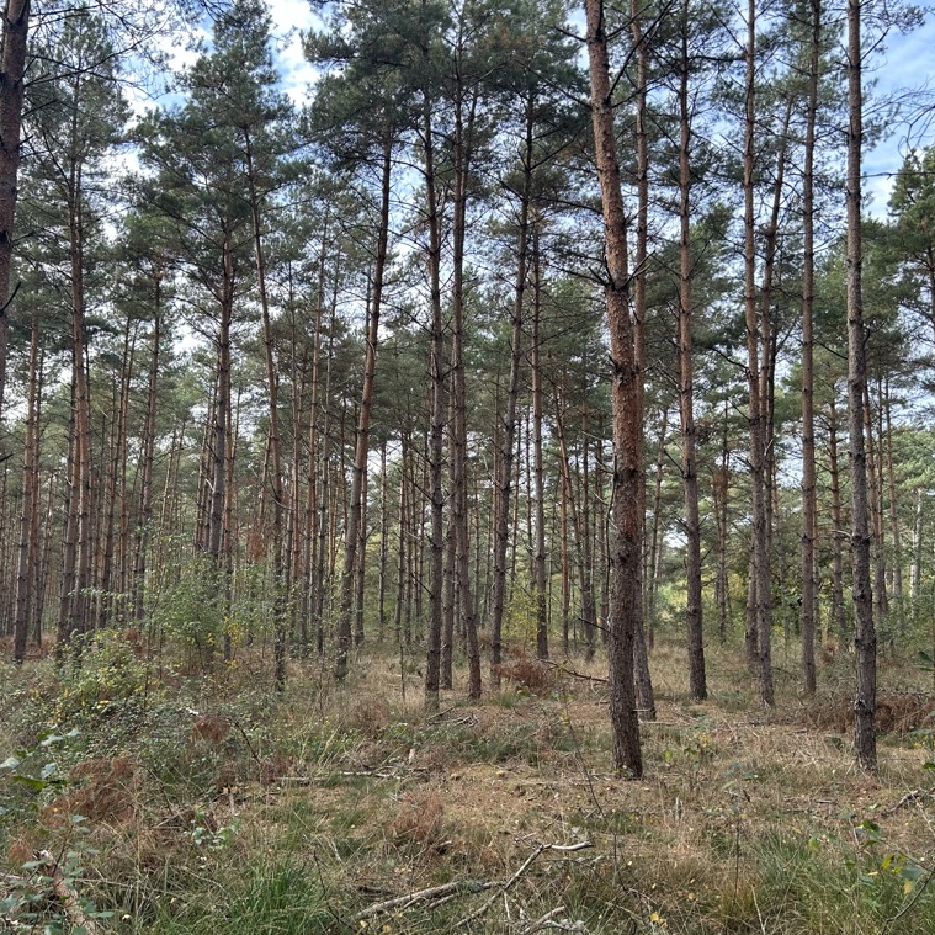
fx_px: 947
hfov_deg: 52.4
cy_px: 471
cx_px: 419
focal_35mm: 31
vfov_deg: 52.5
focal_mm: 5.7
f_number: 1.5
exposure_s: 1/333
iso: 50
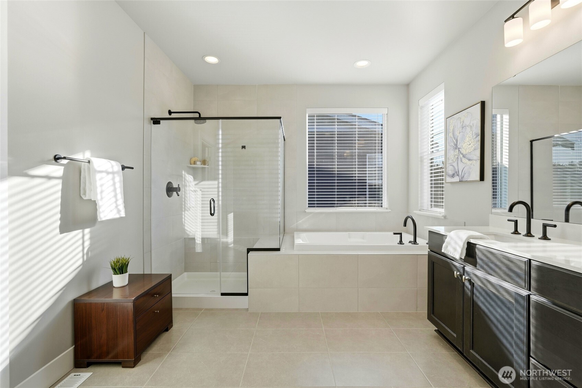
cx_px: 291
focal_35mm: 16
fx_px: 259
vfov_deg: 73.7
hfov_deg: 96.7
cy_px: 194
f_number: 9
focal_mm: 16
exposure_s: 1/1250
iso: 400
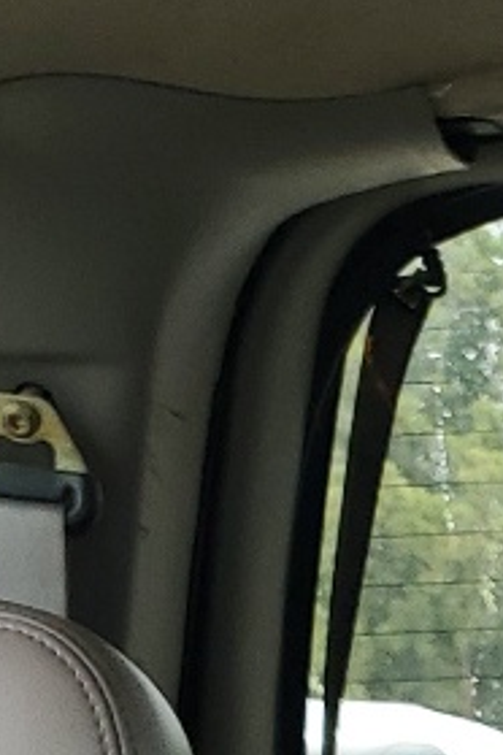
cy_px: 1561
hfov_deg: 8.0
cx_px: 1306
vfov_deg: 11.7
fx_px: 3248
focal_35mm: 155
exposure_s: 1/227
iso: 50
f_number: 1.5
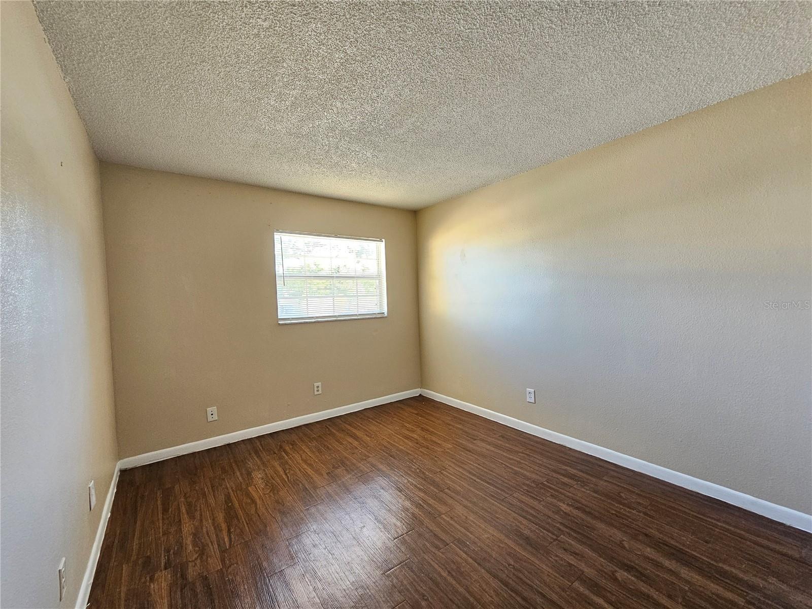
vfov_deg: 89.9
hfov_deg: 106.2
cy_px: 304
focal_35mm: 13
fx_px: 305
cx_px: 406
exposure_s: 1/40
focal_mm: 2.2
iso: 320
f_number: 2.2
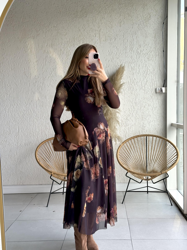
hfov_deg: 30.3
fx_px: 346
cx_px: 94
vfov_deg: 39.7
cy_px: 125
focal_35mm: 48
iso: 80
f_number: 1.78
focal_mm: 6.86
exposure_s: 1/100
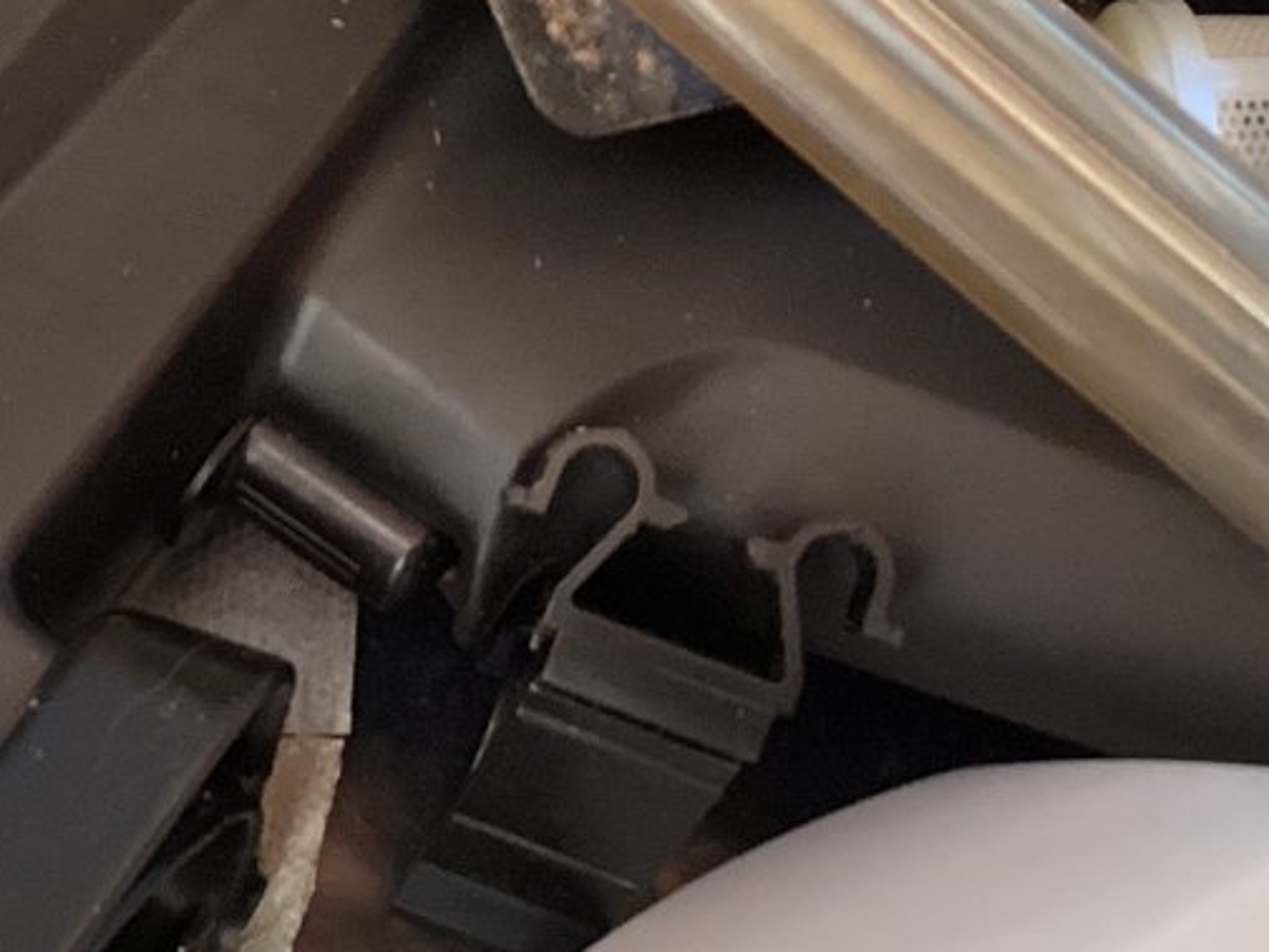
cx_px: 14
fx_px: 3409
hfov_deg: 20.4
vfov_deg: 15.8
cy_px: 291
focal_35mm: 93
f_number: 2.4
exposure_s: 1/33
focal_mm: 3.3
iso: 250
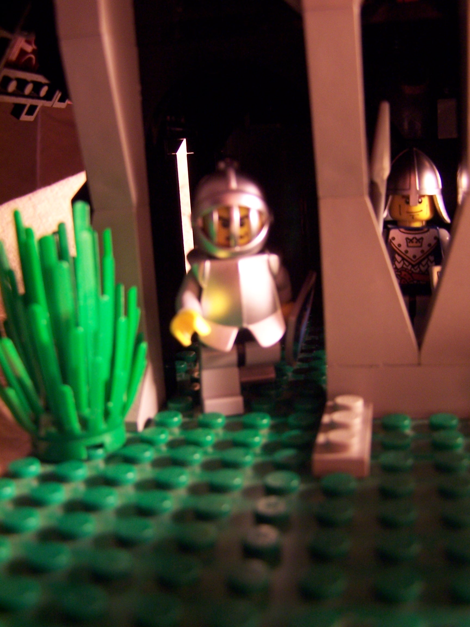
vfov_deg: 49.0
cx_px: 235
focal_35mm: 38
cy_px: 314
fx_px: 688
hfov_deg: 37.7
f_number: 2.8
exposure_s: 1/8
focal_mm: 6.3
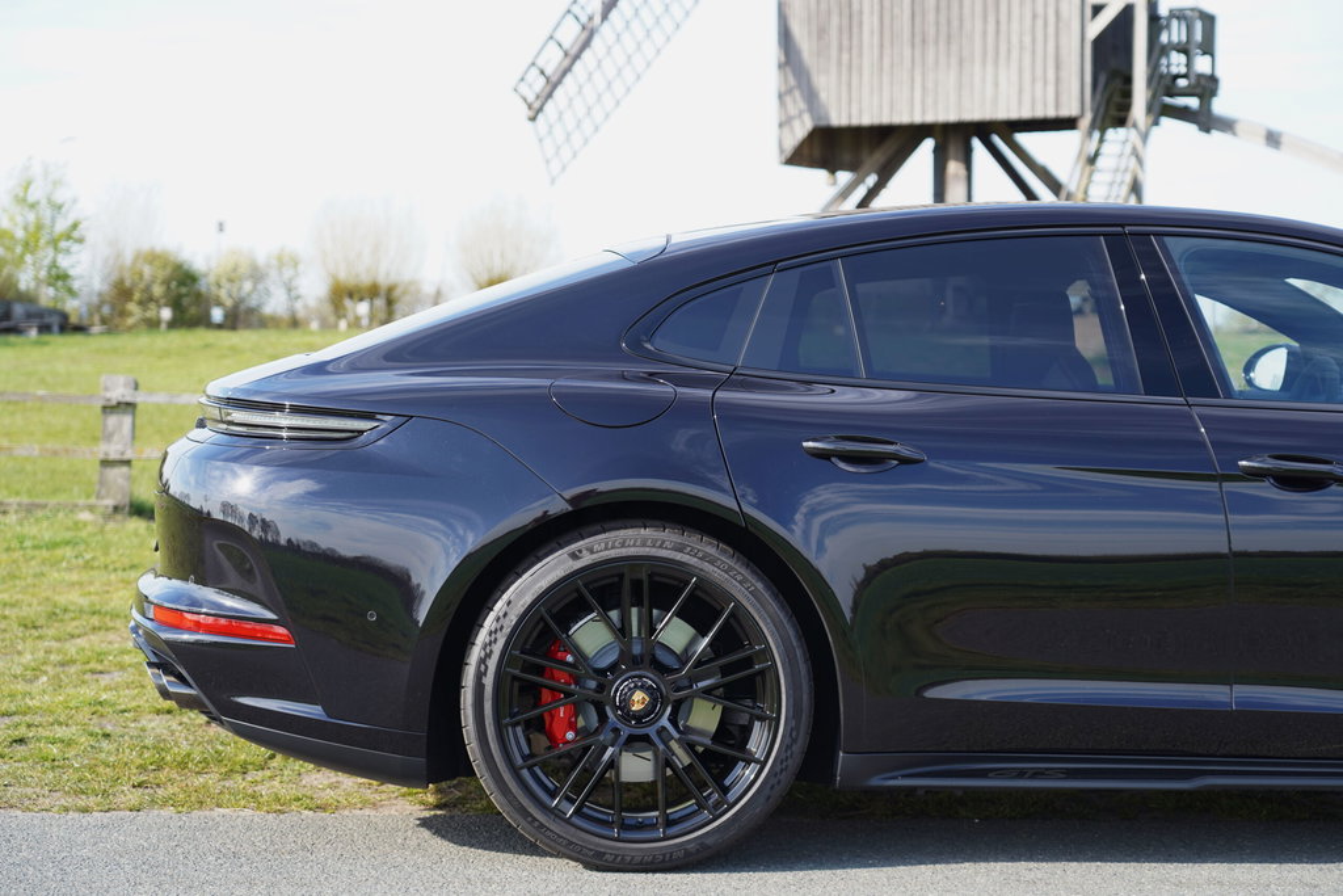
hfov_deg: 29.2
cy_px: 448
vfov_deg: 19.7
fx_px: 2574
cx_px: 672
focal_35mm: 69
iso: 100
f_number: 4
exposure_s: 1/160
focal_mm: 69
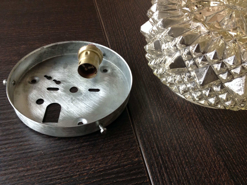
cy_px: 92
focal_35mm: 35
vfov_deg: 40.6
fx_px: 249
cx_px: 124
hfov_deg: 52.7
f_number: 2.4
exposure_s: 1/15
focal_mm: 4.28
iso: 100
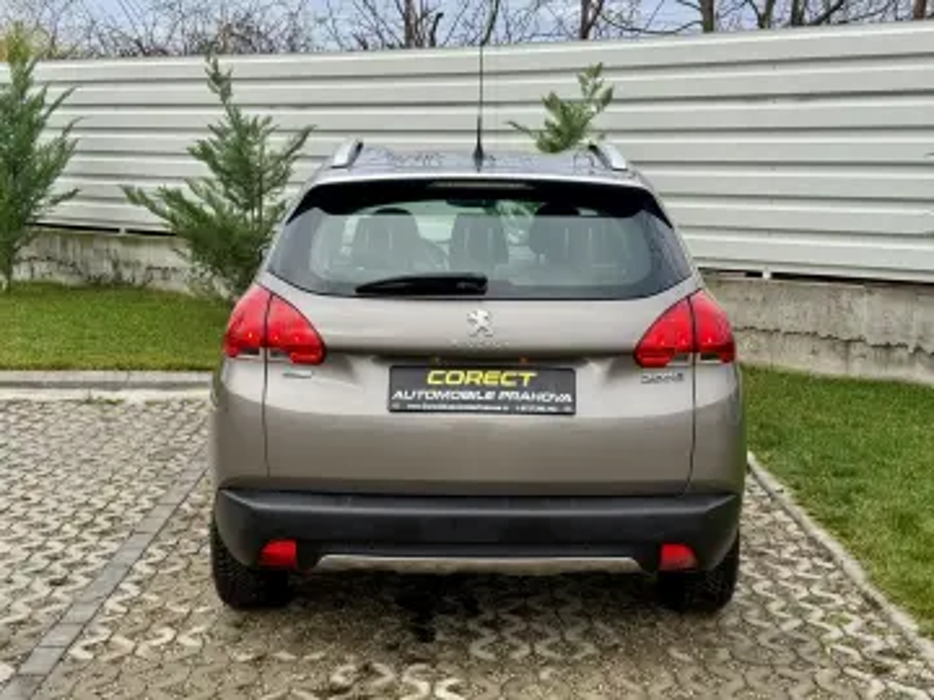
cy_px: 350
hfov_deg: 39.7
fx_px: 1295
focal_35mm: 48
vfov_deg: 30.3
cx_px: 467
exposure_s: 1/1264
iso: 64
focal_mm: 6.76
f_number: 1.78
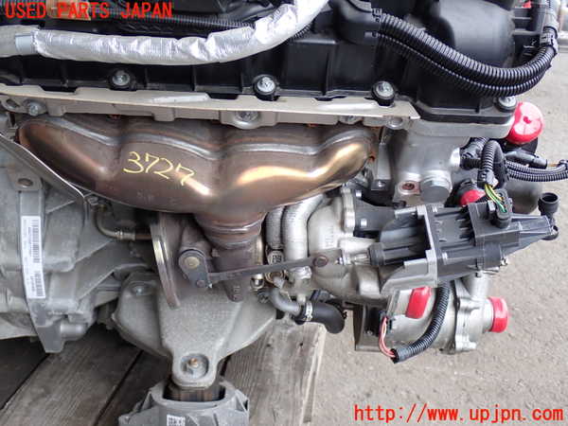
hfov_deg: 40.4
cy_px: 213
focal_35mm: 47
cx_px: 284
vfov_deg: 30.9
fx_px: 771
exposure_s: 1/100
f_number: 3.1
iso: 160
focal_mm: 8.4
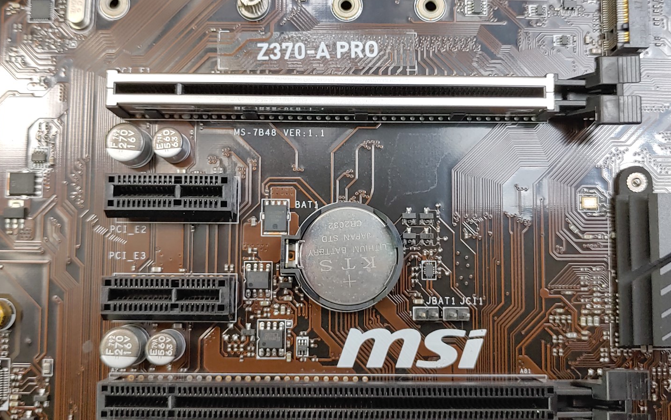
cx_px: 337
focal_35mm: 44
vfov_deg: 29.2
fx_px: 805
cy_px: 195
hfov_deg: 45.3
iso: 50
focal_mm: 4.36
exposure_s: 1/125
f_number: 1.8
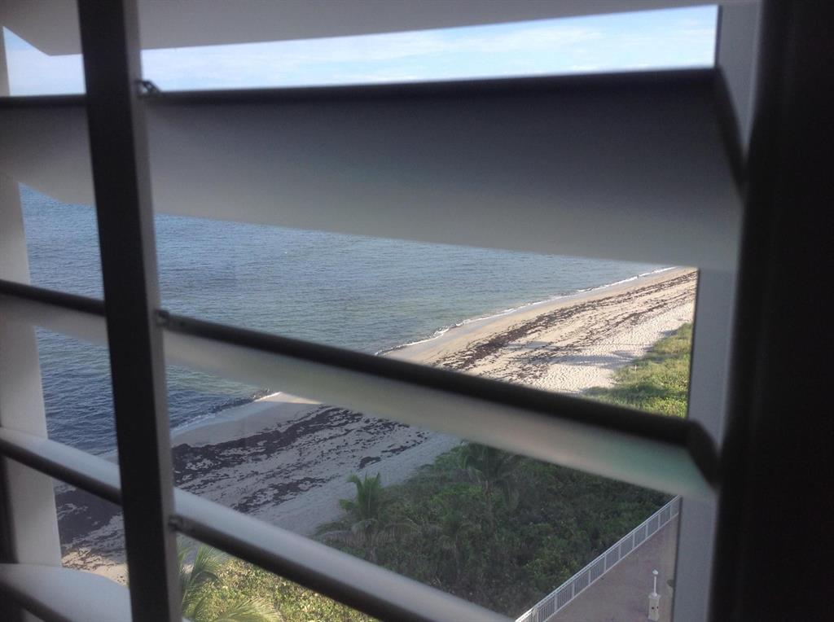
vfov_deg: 40.6
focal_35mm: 35
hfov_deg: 52.7
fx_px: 842
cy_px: 311
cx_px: 417
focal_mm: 4.28
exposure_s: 1/392
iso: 50
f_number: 2.4
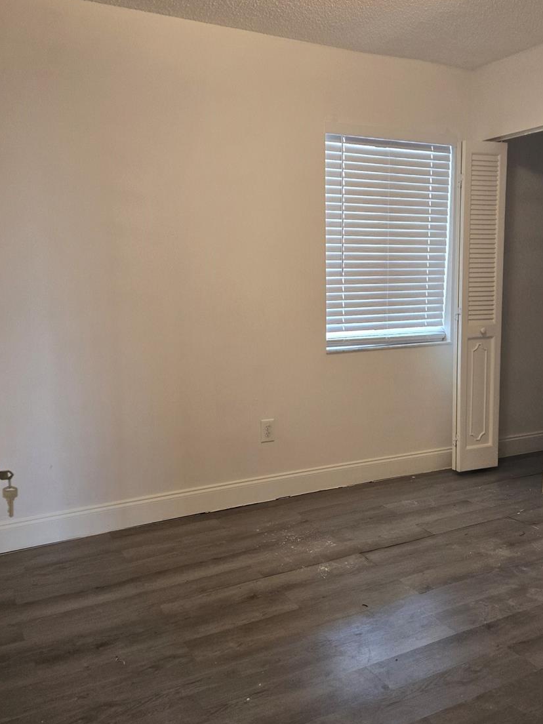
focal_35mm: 32
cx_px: 321
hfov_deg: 44.0
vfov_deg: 56.8
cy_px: 374
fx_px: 669
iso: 320
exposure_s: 1/120
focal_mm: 5.4
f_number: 1.8
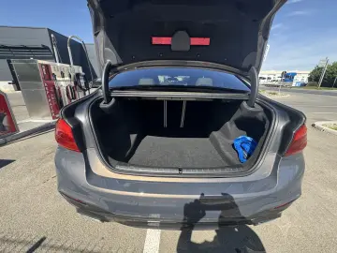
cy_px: 126
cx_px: 168
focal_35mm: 14
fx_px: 136
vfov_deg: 85.7
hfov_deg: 102.1
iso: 40
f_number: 2.2
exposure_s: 1/317
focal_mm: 2.22
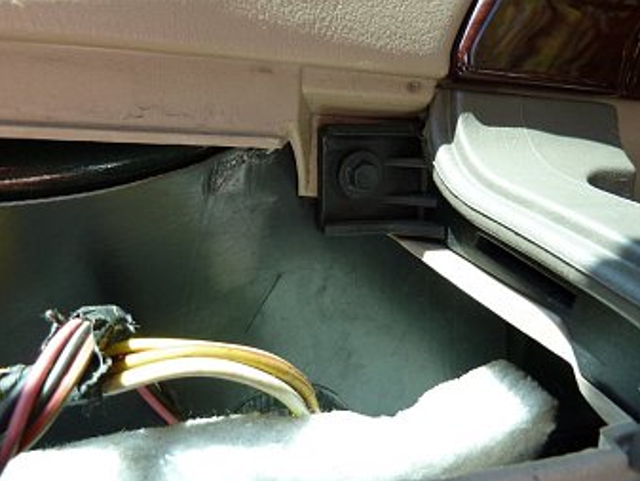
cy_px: 248
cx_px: 315
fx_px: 481
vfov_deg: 53.1
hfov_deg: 67.3
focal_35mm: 26
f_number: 3.3
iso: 80
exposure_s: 1/60
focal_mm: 4.1
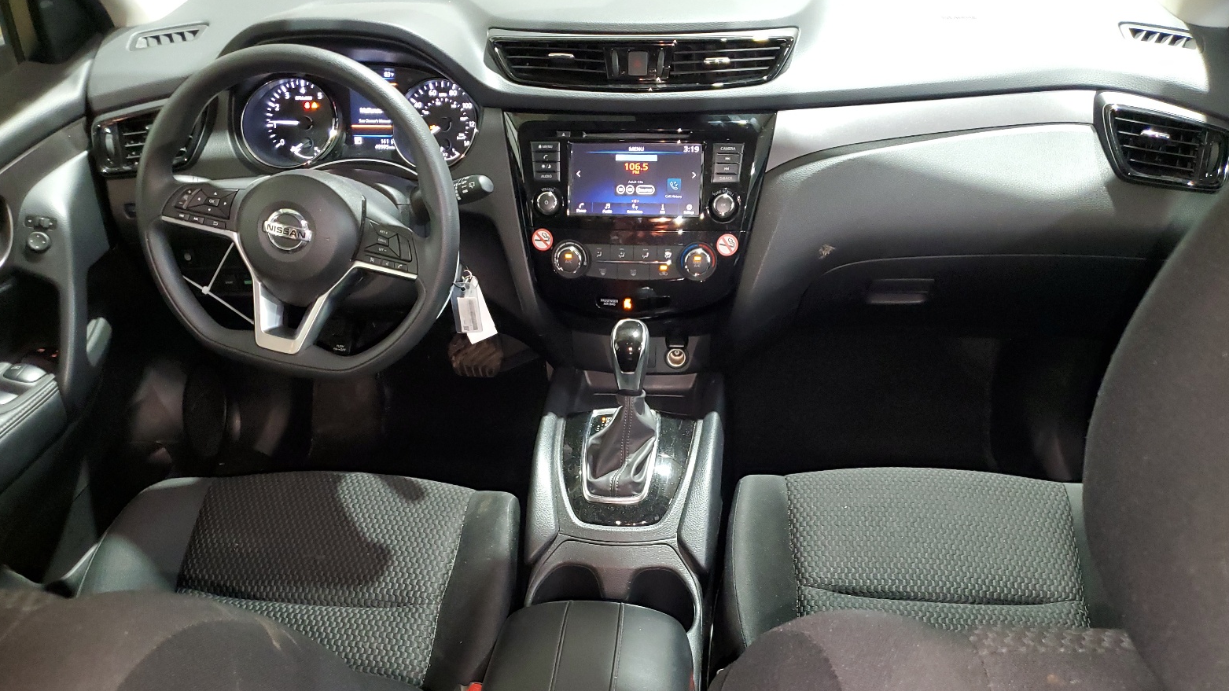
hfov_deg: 66.1
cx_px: 620
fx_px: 945
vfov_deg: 39.7
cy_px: 457
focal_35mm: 29
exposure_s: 1/20
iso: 310
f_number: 1.5
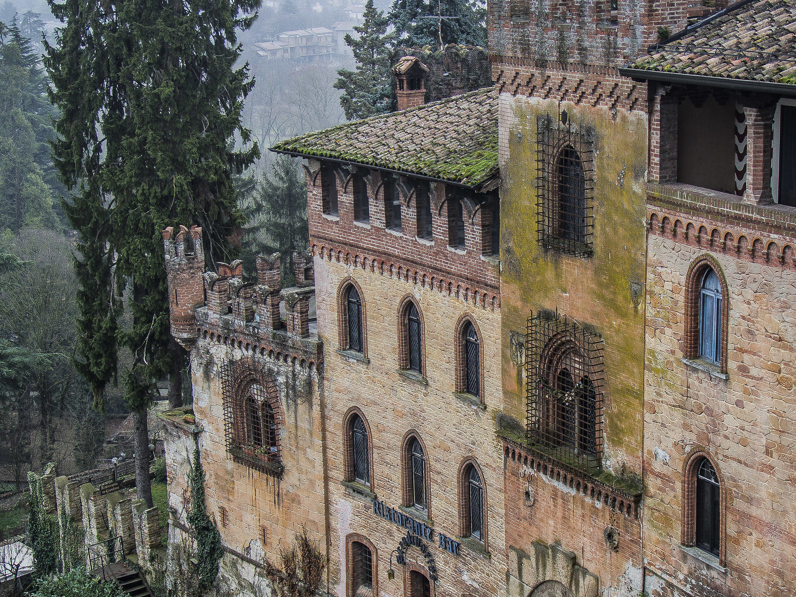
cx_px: 438
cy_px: 345
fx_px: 1449
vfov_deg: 23.3
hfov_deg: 30.7
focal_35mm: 63
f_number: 4.4
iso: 200
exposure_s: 1/25
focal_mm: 25
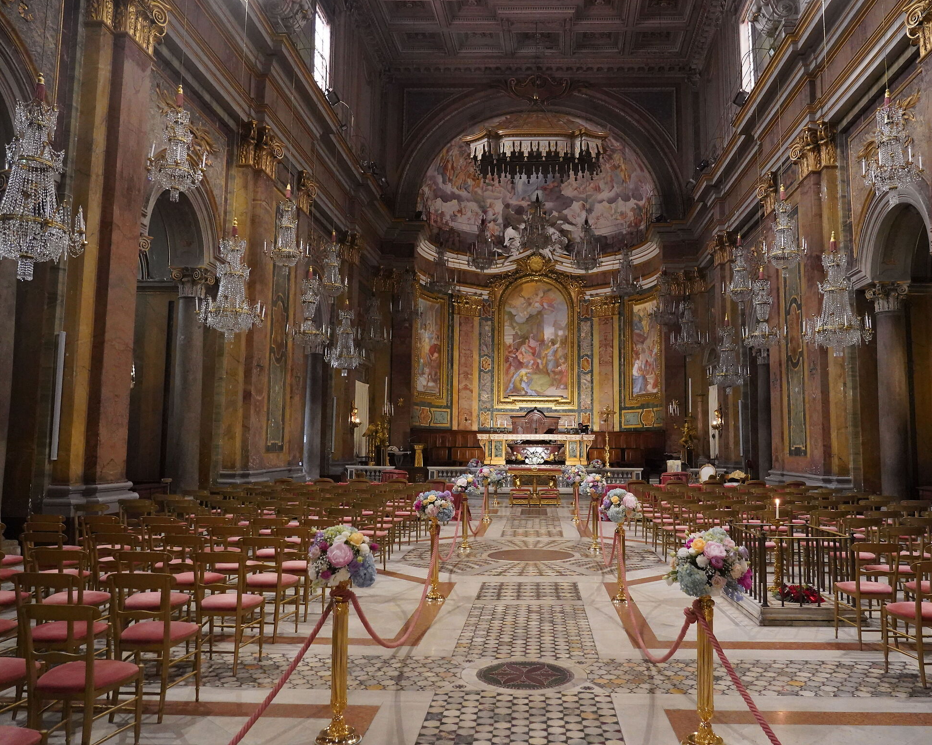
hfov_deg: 62.1
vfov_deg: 51.5
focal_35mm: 28
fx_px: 772
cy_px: 359
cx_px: 516
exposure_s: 1/60
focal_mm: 24
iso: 12800
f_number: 4
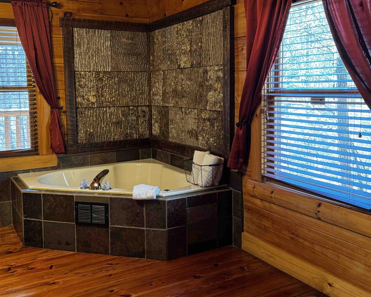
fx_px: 395
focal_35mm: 36
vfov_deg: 40.9
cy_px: 117
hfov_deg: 50.2
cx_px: 171
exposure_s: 1/60
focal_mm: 6.76
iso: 250
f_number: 1.78
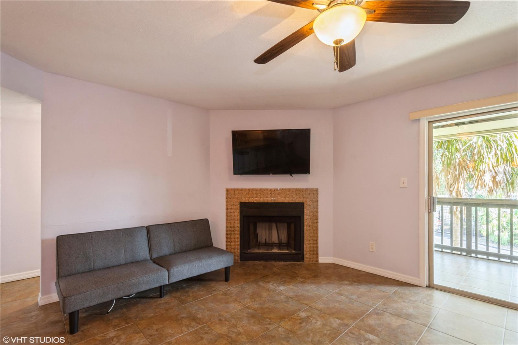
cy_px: 172
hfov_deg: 95.0
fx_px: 237
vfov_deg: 72.0
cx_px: 259
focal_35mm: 16
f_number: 8
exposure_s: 1/4
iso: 200
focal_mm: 11
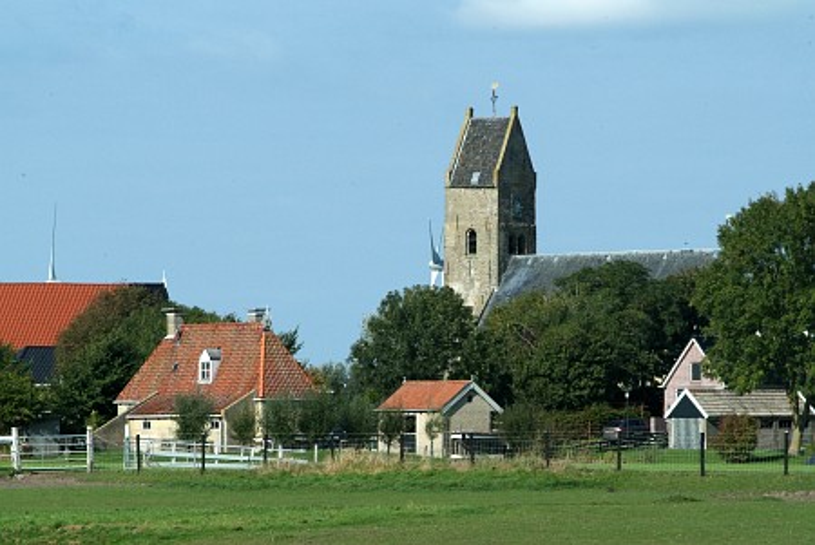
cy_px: 272
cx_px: 408
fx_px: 4600
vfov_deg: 6.8
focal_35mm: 203
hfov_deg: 10.1
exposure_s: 1/500
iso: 400
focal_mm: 135
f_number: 13
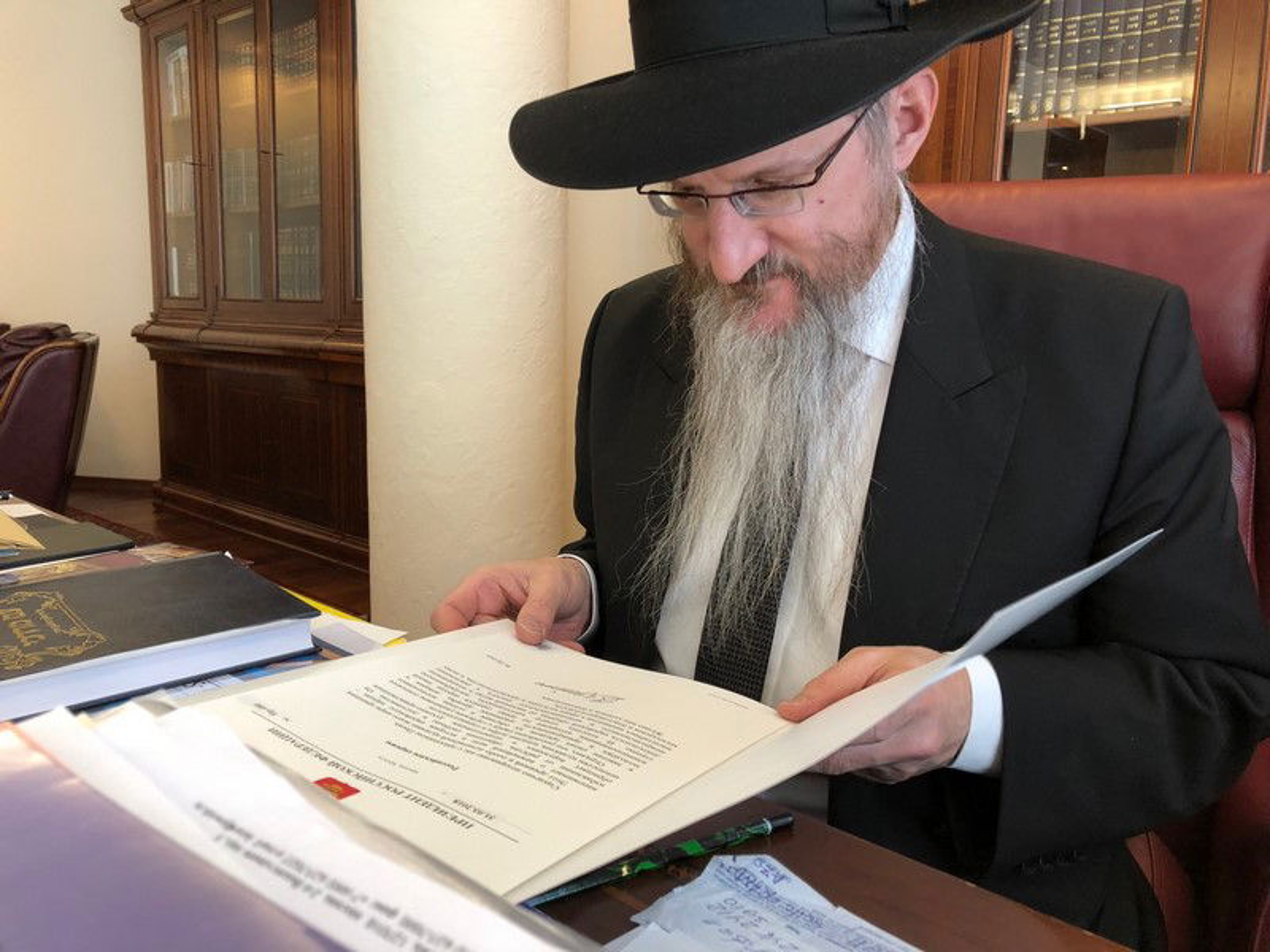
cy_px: 476
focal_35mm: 28
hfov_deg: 63.4
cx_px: 635
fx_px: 1027
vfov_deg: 49.7
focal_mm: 4
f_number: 1.8
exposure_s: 1/20
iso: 40
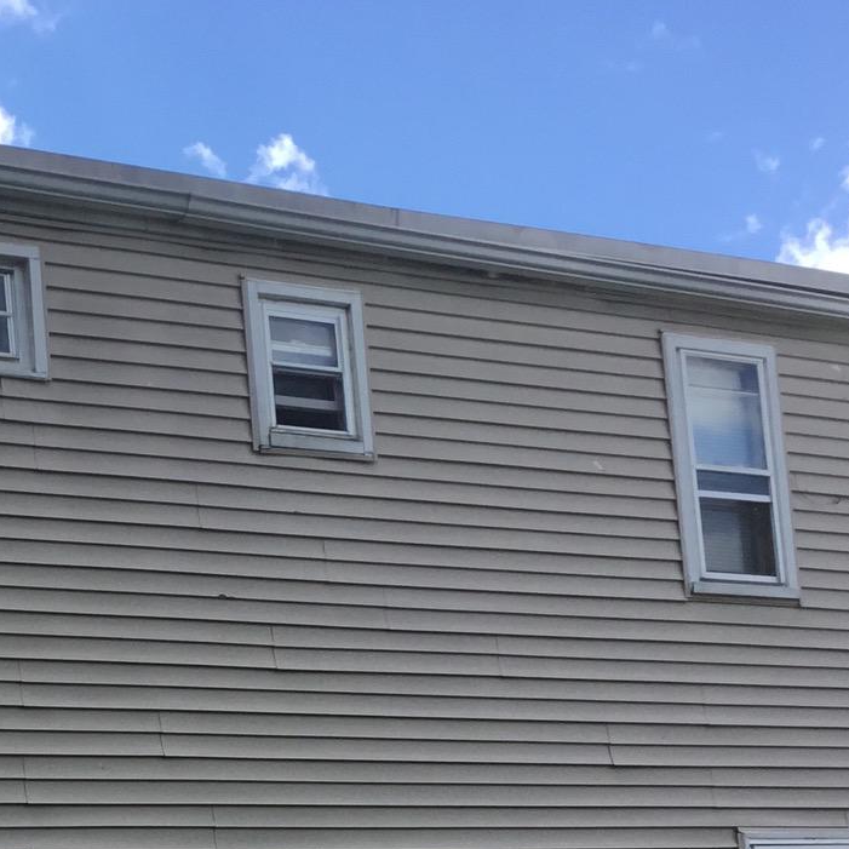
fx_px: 2220
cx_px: -44
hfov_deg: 20.8
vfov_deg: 20.9
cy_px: 843
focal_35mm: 80
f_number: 2.4
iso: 25
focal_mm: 3.3
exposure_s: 1/599
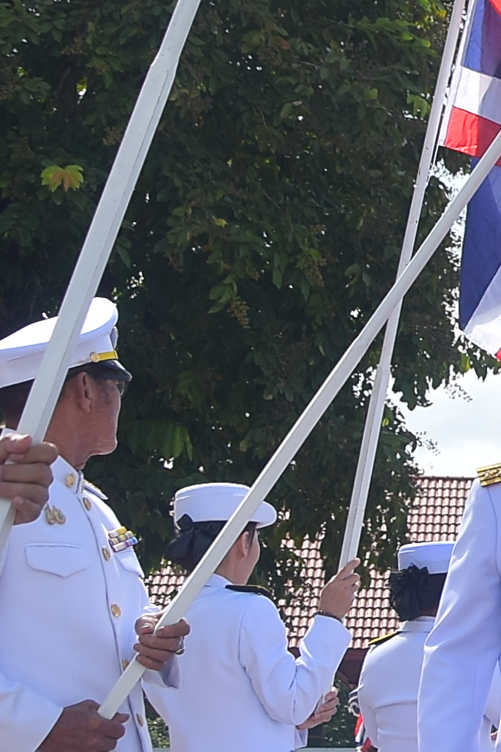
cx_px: 1258
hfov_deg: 9.6
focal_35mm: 124
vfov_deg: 16.5
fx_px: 2587
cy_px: 331
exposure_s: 1/800
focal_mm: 18
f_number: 4.5
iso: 100
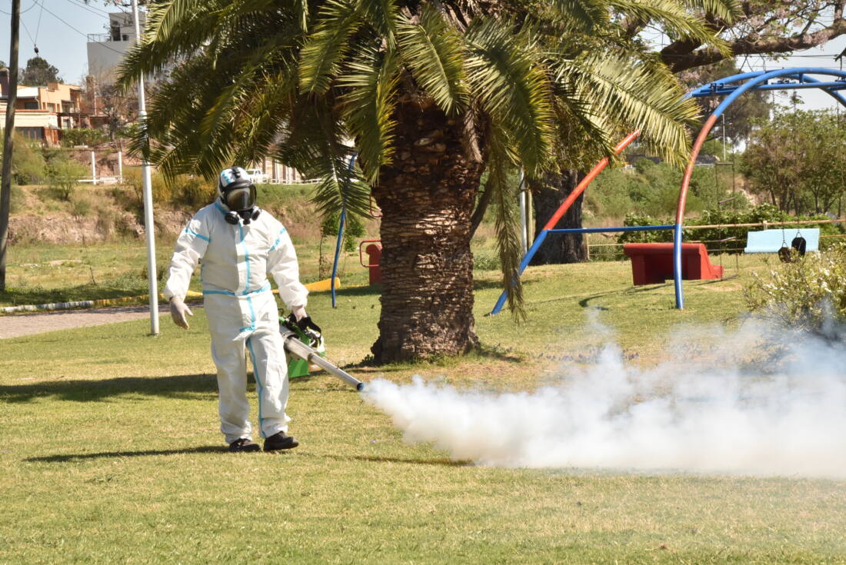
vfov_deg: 8.7
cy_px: 282
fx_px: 3704
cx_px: 423
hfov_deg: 13.0
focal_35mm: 158
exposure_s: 1/250
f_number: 22
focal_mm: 105
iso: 640
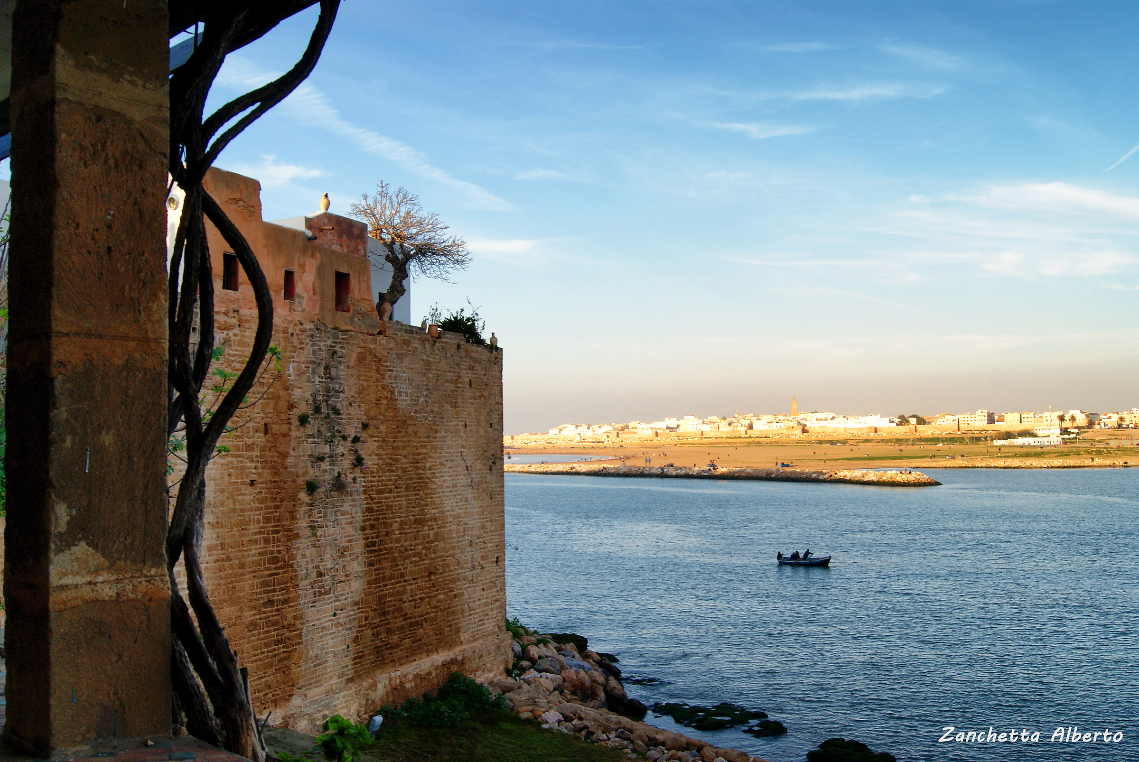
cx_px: 570
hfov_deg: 53.1
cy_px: 381
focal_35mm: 36
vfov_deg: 37.0
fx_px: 1140
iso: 100
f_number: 9
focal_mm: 24
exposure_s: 1/80
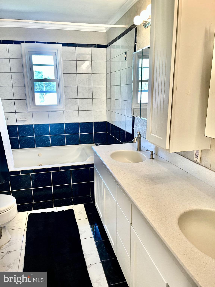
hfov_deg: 53.1
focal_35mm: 26
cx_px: 108
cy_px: 144
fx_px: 215
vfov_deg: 67.3
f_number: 1.6
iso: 100
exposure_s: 1/60
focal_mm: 5.1
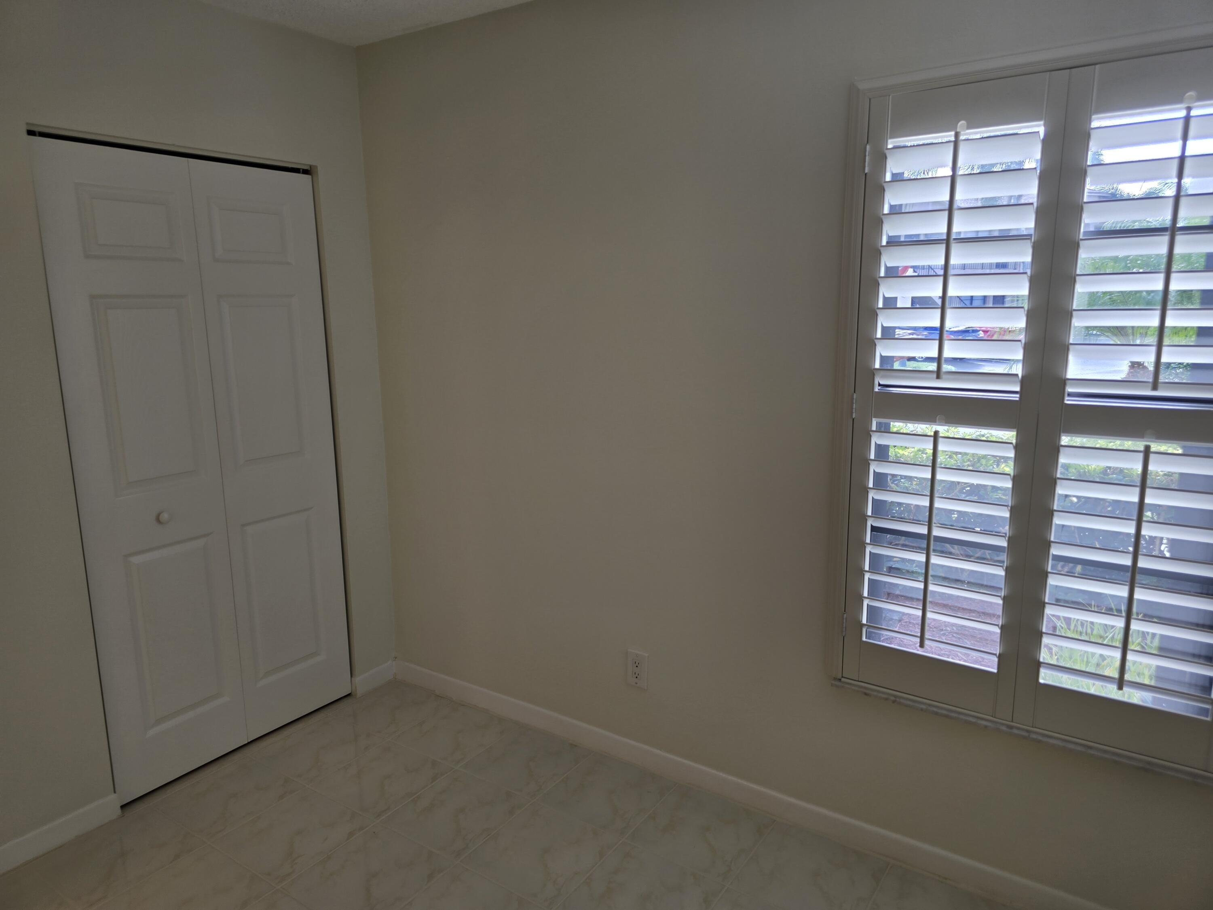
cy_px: 455
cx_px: 606
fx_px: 806
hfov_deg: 73.9
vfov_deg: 58.9
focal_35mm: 23
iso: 16
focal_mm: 6.3
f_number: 1.7
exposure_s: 1/50
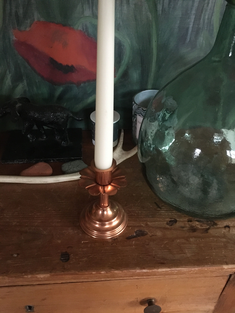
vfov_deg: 61.7
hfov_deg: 48.2
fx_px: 262
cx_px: 118
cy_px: 156
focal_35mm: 29
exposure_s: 1/17
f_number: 2.2
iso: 400
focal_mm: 4.15
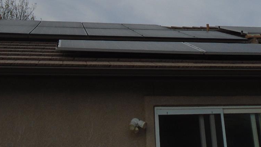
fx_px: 388
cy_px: -10
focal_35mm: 56
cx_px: 139
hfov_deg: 37.2
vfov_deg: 20.5
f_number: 8
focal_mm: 4.6
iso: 100
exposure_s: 1/400
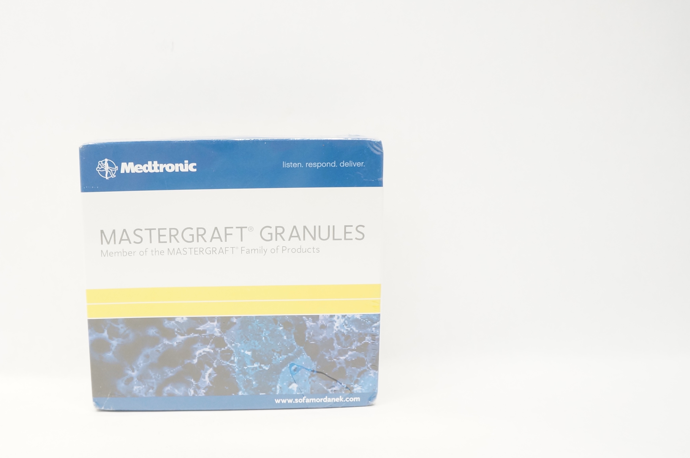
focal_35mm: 38
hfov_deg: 49.8
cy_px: 269
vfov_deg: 34.9
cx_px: 229
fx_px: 728
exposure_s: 1/80
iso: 800
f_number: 5
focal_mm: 18
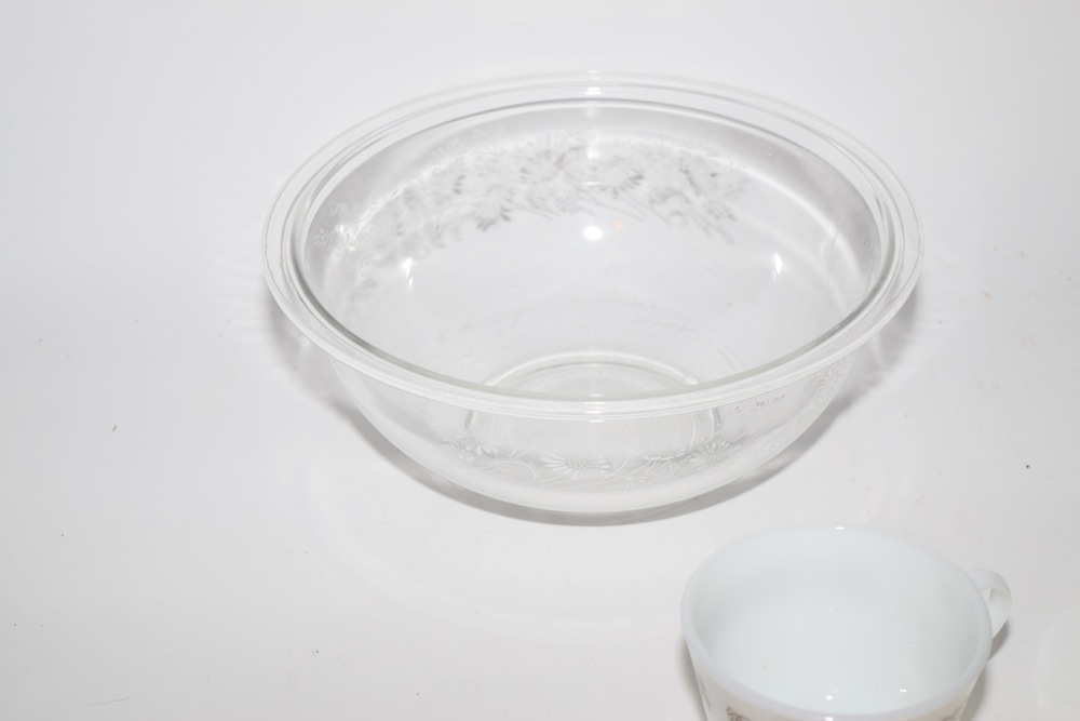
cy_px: 360
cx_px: 540
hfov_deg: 24.6
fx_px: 2475
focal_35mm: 82
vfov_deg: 16.6
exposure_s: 1/60
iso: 450
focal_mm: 55
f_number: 5.6
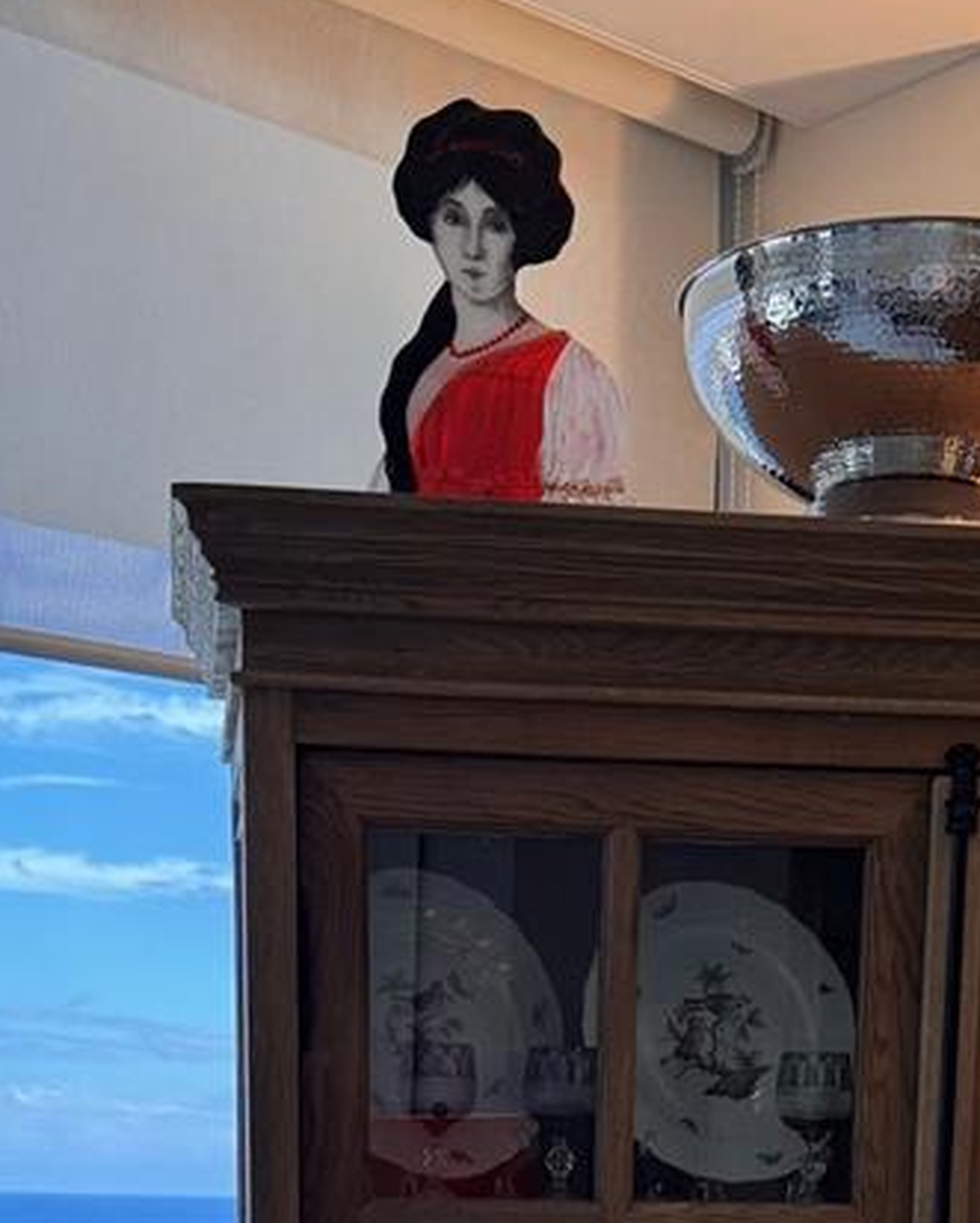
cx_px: 548
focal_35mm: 68
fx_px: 2463
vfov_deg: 24.6
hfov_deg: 22.5
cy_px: 1549
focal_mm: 6.86
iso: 80
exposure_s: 1/390
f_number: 1.78
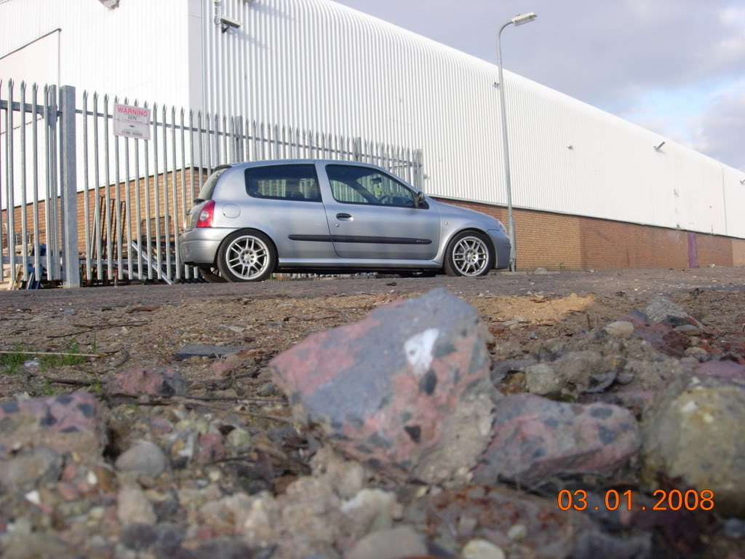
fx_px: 818
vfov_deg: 37.7
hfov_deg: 49.0
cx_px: 372
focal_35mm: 38
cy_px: 280
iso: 79
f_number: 4.8
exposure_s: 1/249
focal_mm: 7.8
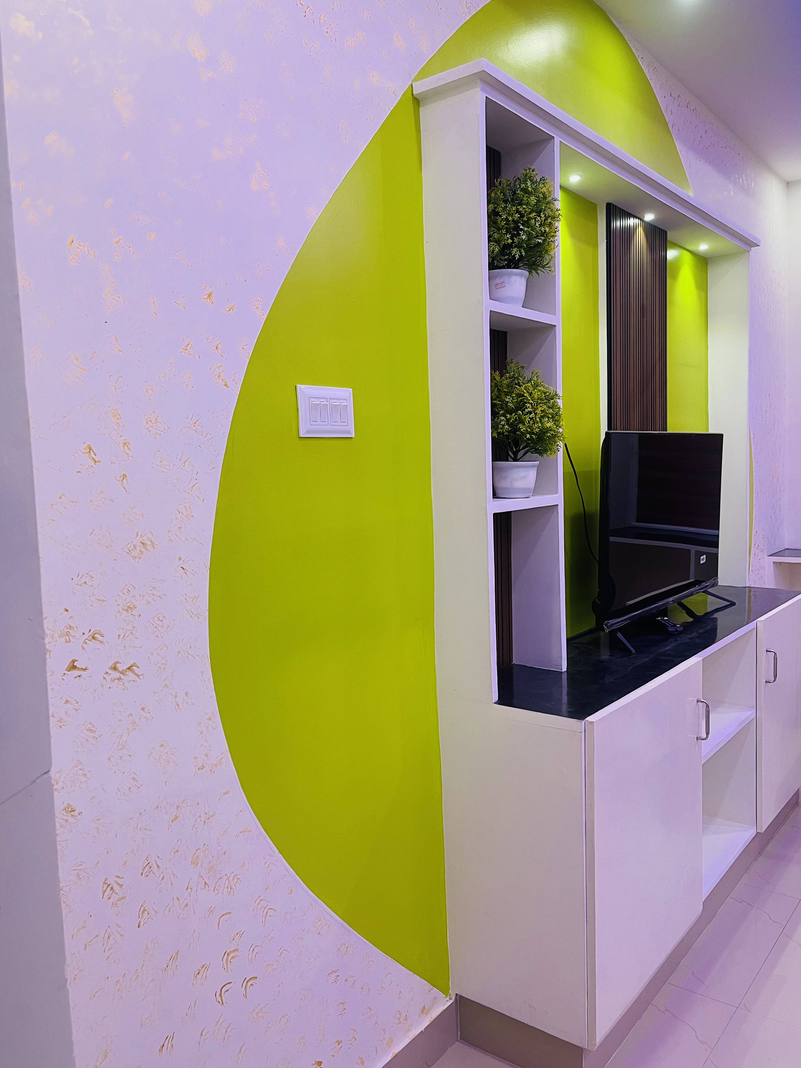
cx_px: 408
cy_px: 523
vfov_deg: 67.3
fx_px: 802
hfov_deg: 53.1
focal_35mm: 26
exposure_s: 1/50
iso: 80
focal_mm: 5.1
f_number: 1.6
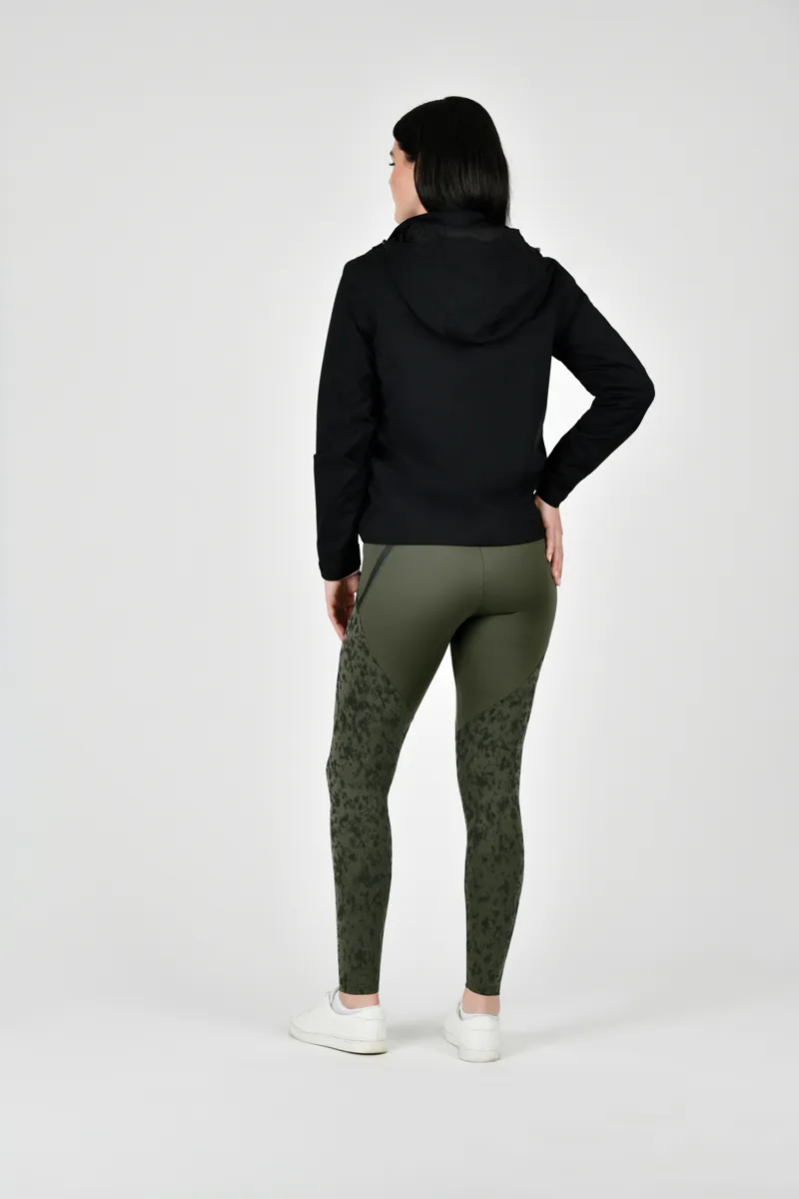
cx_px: 400
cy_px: 600
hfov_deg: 19.5
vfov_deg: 28.8
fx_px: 2330
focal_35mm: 70
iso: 200
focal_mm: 70
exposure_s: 1/160
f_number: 6.3
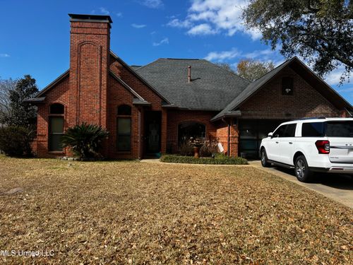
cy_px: 132
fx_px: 265
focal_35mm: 26
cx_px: 176
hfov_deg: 67.3
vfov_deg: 53.1
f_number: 1.5
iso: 50
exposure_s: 1/3968
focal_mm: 5.7
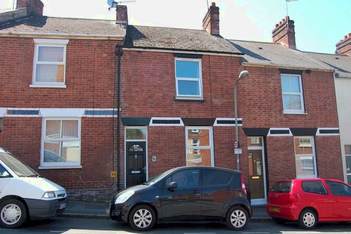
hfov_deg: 65.5
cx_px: 179
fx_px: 273
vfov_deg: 46.4
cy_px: 120
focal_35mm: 28
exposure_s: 1/160
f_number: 6.3
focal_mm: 18
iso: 200
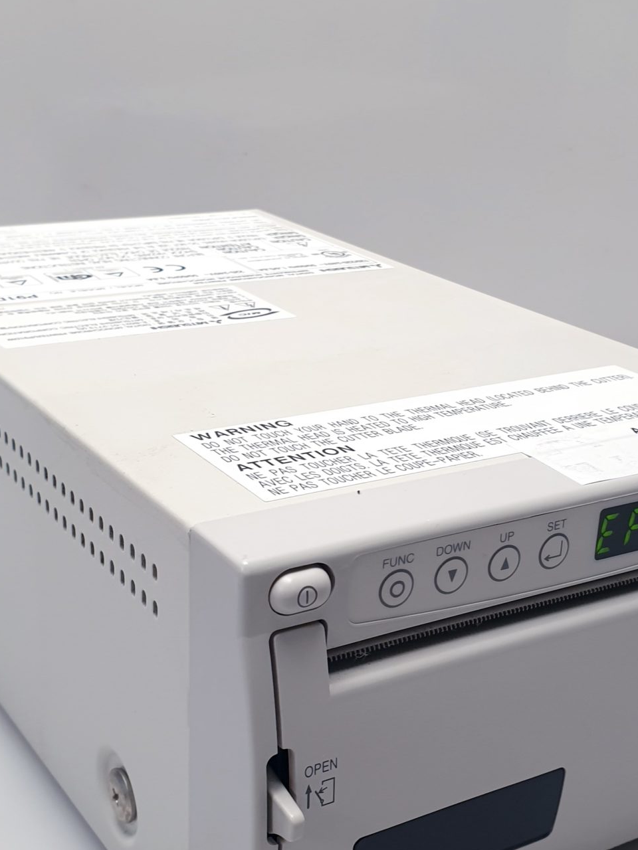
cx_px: 366
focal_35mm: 52
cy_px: 481
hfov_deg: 28.0
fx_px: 1278
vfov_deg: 36.8
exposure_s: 1/50
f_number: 2.4
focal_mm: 4.3
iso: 64
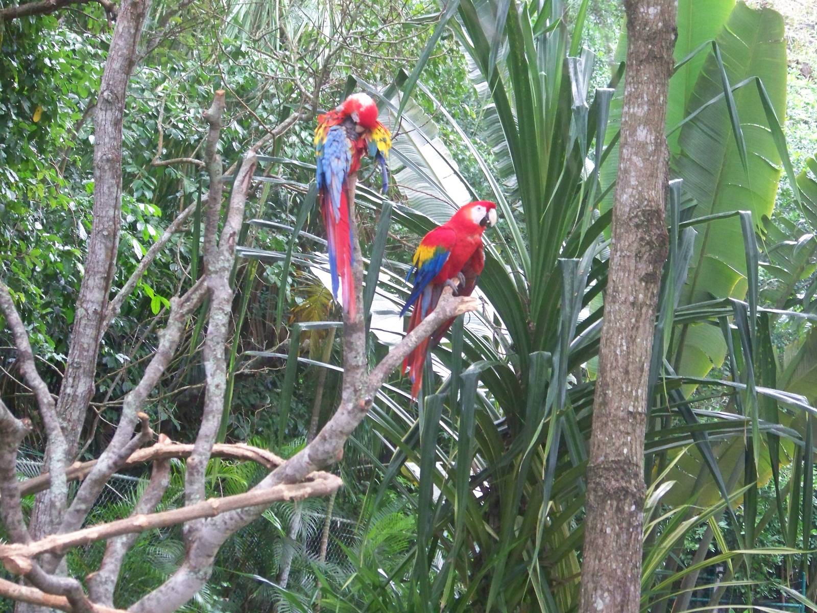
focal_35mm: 137
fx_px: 3233
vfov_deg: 10.8
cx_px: 408
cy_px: 306
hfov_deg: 14.4
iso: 400
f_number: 3.2
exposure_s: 1/40
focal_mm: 22.2
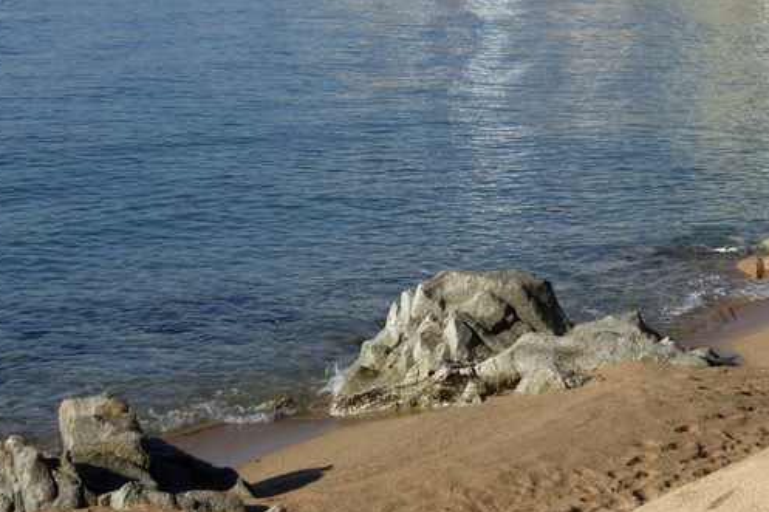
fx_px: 2477
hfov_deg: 17.0
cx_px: 868
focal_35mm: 116
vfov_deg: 11.4
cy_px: -241
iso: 100
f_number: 14
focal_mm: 24
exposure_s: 1/80
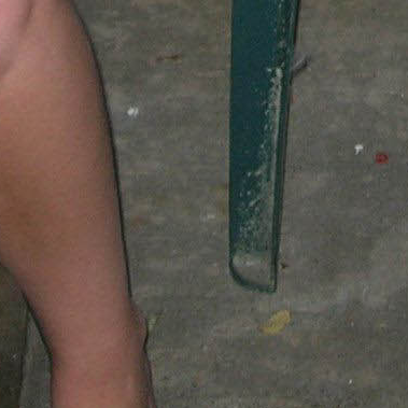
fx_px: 3067
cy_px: -633
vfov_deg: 7.1
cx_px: 578
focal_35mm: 230
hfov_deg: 7.5
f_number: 2.8
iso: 64
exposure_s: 1/60.1
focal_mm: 7.8
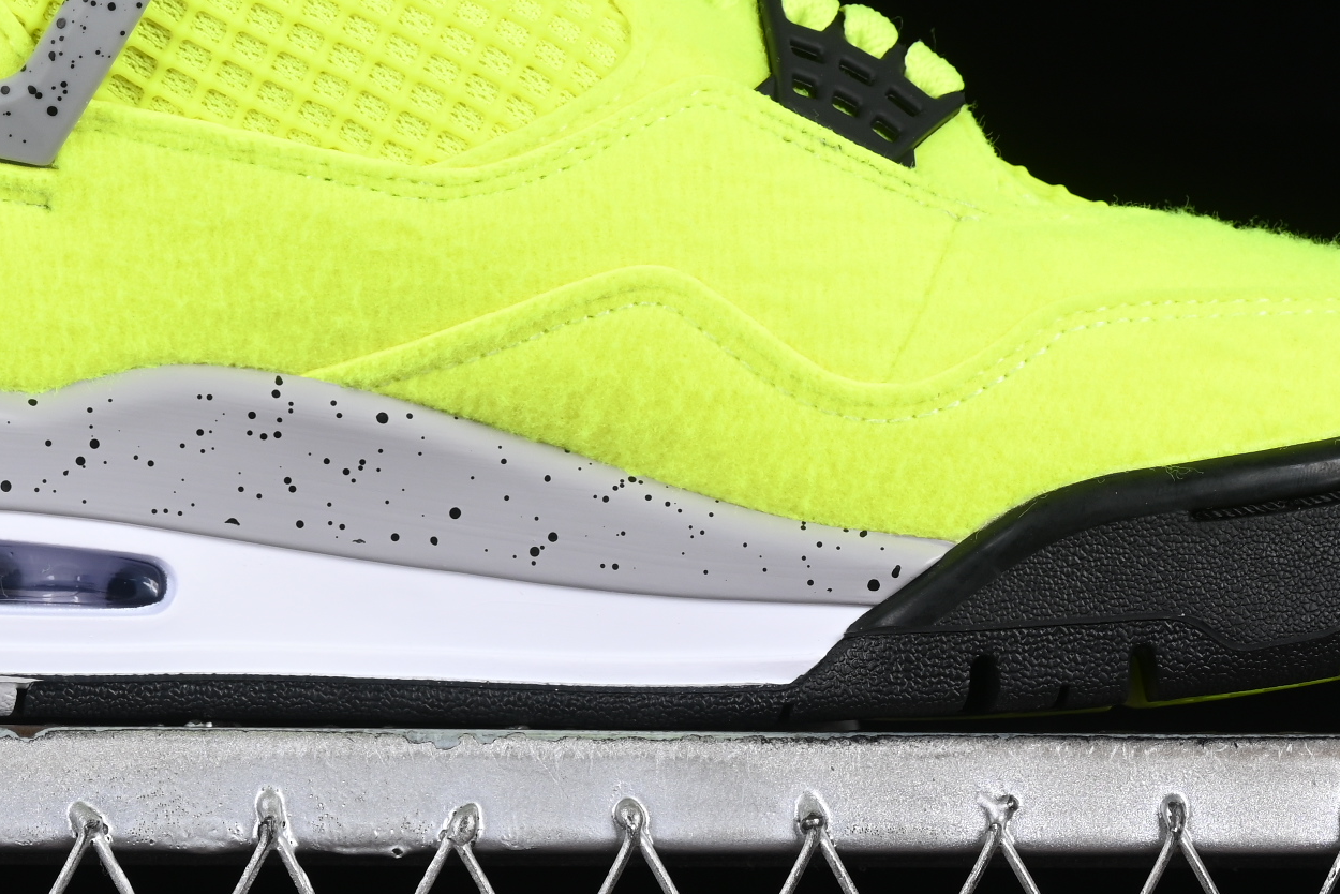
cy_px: 145
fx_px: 6217
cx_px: 458
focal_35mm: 167
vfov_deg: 8.2
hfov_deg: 12.3
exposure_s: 1/80
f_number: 8
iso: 160
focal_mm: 50
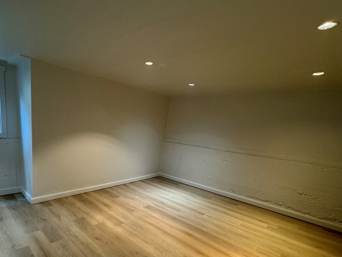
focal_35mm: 19
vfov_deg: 67.6
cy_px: 161
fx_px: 188
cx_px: 122
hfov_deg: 82.5
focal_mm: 2.22
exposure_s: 1/60
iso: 250
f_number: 2.2
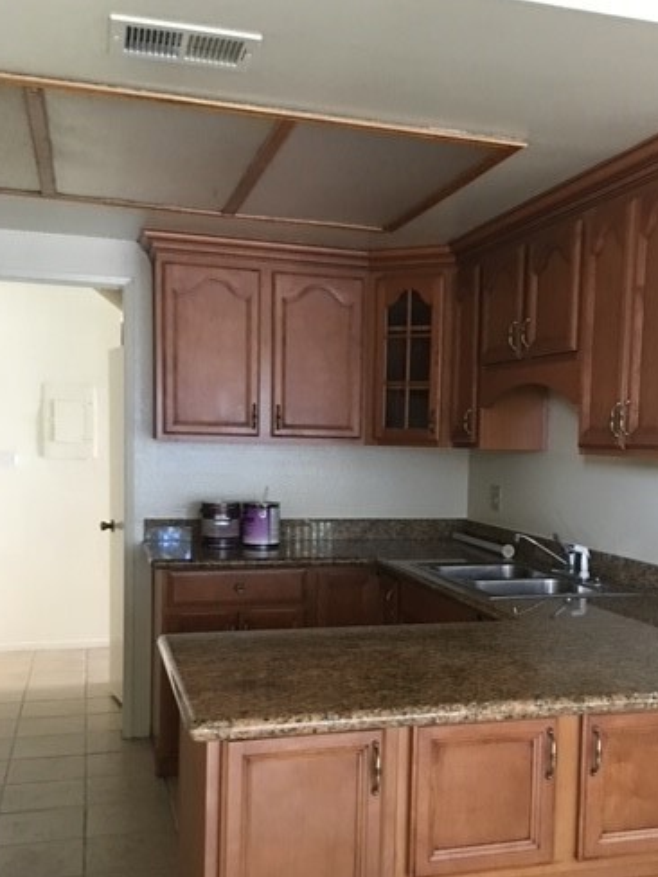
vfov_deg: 48.6
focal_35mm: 38
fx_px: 963
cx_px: 410
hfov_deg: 37.5
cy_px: 532
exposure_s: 1/4
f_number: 2.2
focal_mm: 4.15
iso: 64
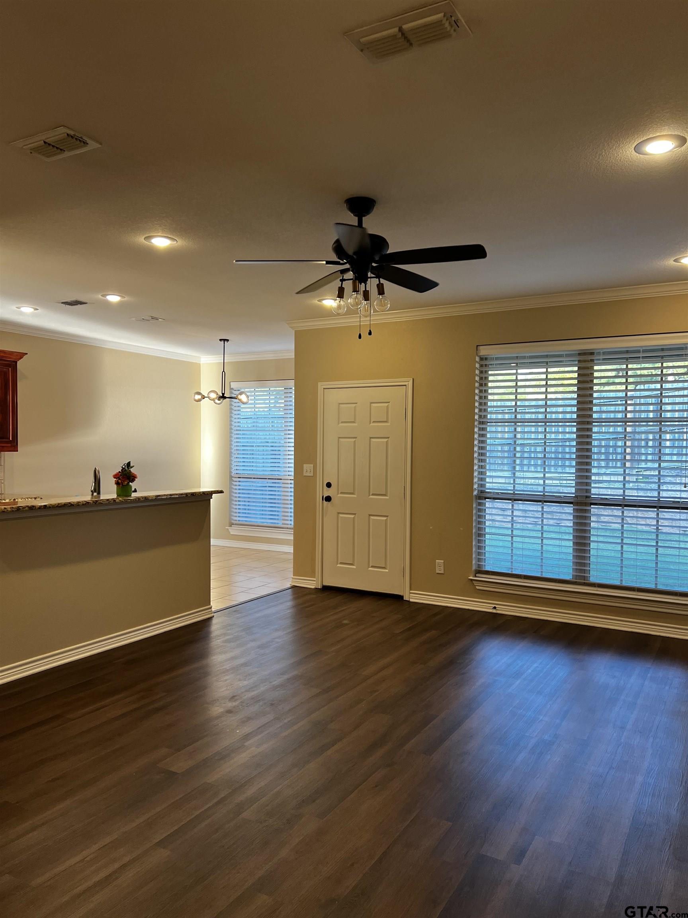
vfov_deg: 67.3
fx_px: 689
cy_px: 459
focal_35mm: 26
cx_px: 344
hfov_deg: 53.1
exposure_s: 1/120
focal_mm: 5.7
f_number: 1.5
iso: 125
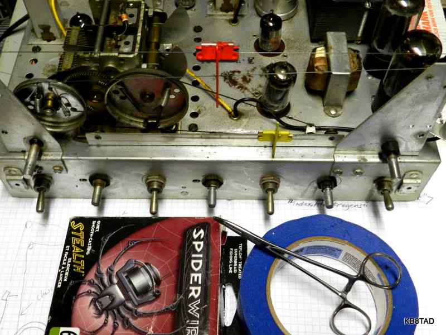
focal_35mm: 38
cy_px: 168
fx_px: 490
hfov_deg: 49.0
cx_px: 223
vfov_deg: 37.7
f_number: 4
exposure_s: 1/20
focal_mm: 6.7
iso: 400
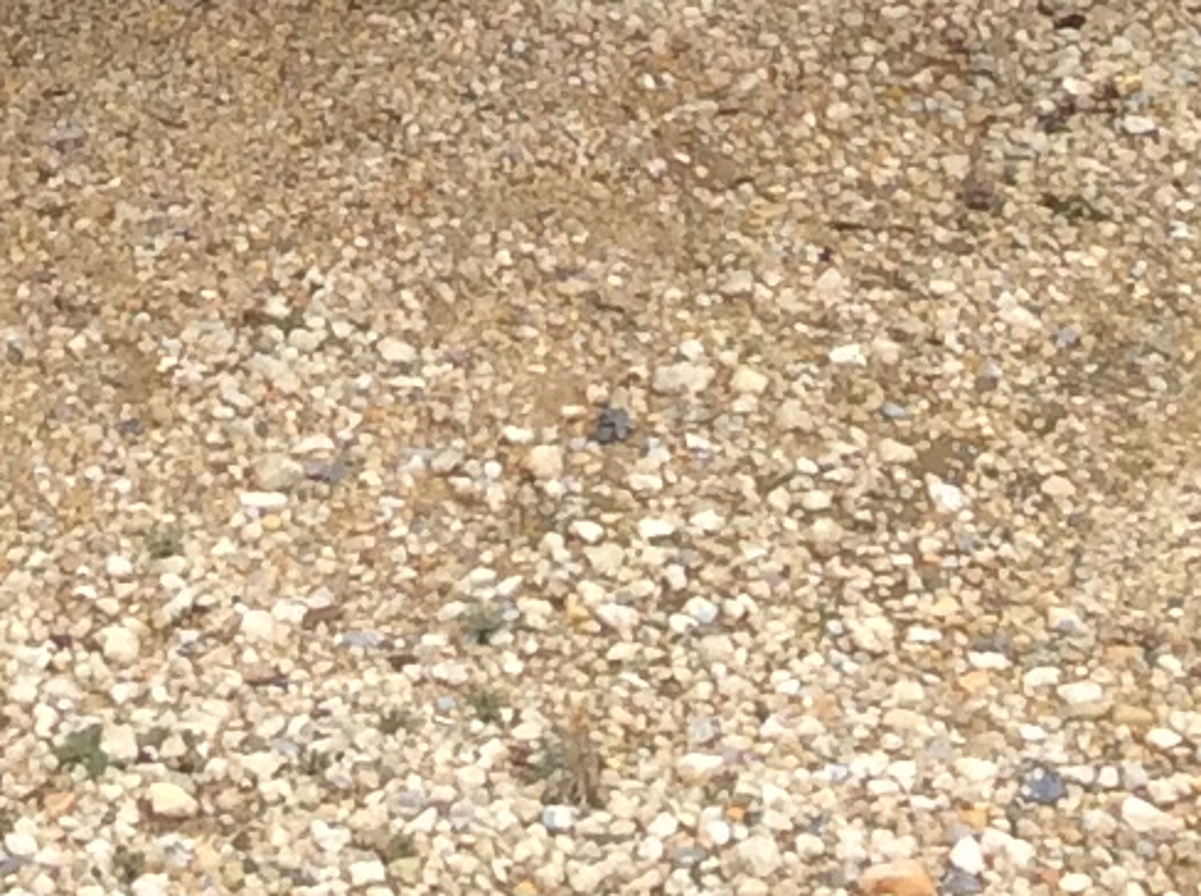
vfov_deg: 7.9
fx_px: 5887
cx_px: -44
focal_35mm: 170
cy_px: -1472
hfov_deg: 11.5
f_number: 2.4
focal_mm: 3.3
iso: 32
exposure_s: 1/379
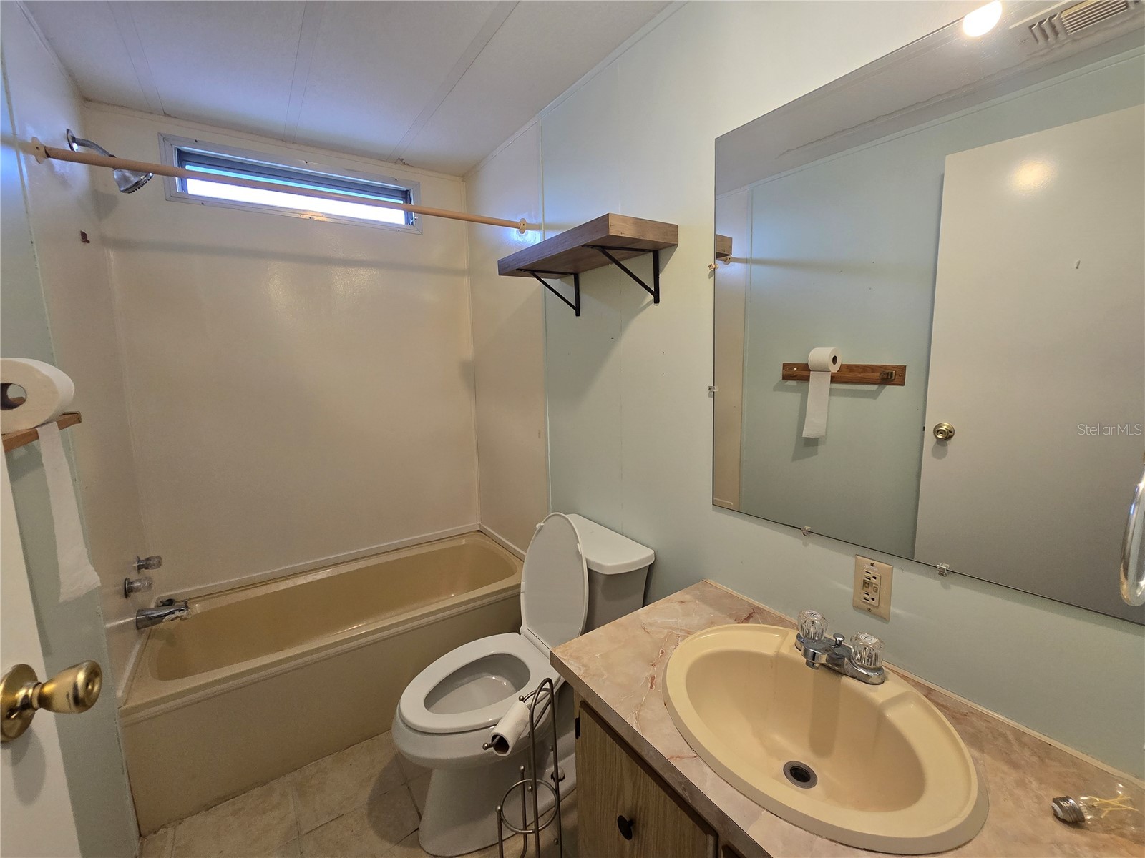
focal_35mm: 13
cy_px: 429
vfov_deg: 89.9
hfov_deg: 106.2
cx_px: 572
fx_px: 430
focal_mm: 2.2
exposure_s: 1/60
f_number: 2.2
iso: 160
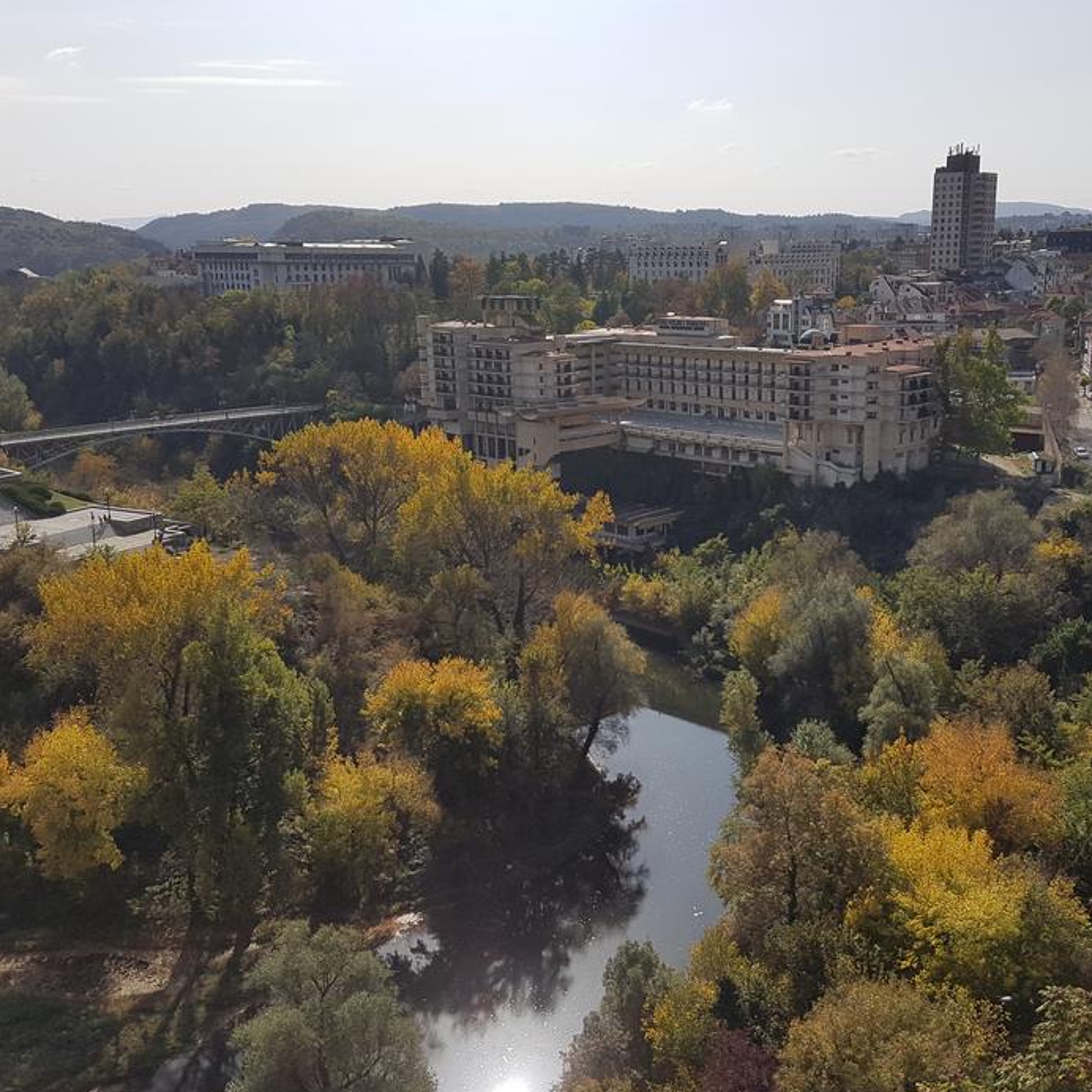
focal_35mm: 34
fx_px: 1213
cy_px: 497
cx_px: 679
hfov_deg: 48.0
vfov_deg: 48.4
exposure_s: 1/5488
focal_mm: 4.2
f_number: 1.7
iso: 50
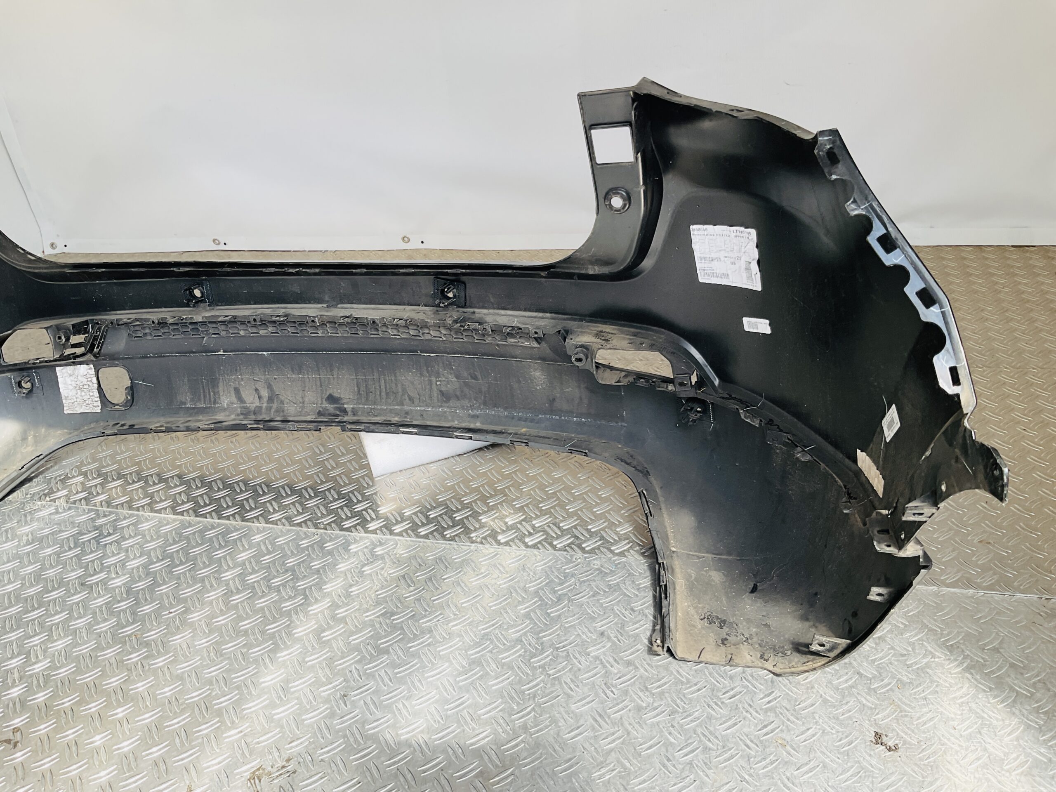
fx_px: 885
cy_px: 396
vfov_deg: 48.2
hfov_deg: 61.7
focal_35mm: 29
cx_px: 528
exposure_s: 1/351
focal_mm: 3
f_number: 1.8
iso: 16
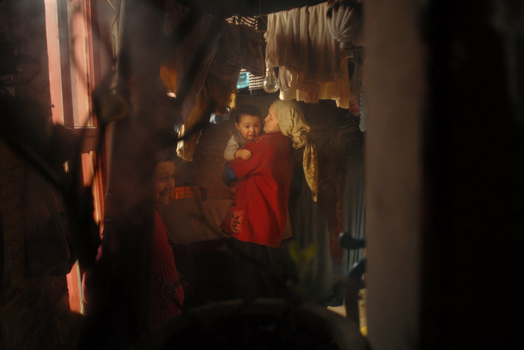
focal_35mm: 36
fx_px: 525
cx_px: 262
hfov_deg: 53.1
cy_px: 175
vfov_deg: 37.0
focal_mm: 24
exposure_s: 1/40
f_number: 3.5
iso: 400
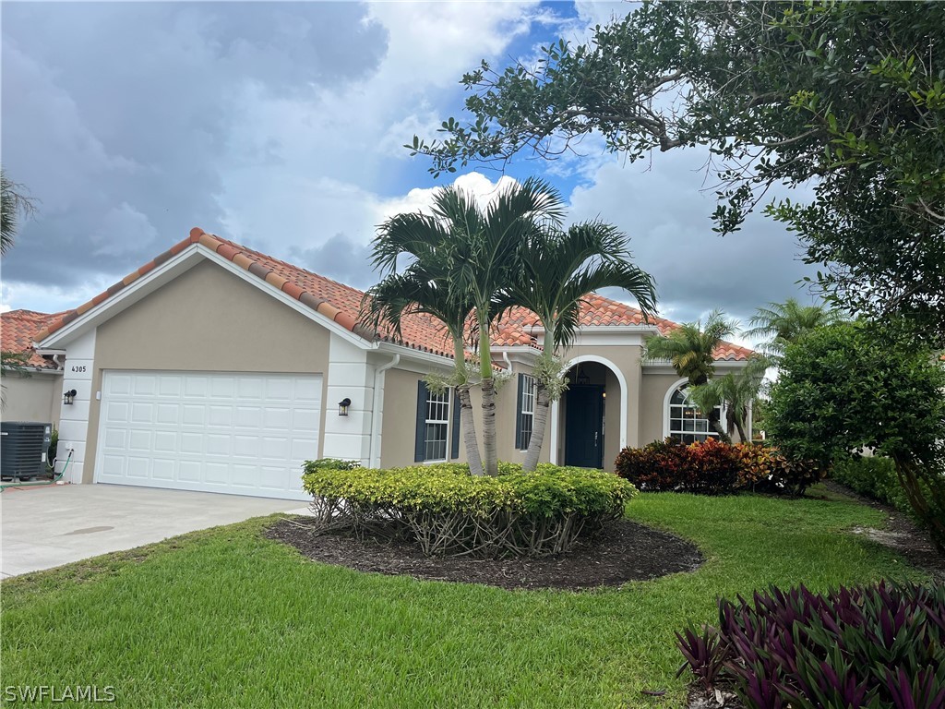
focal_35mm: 26
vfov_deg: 53.1
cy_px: 354
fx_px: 710
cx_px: 472
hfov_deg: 67.3
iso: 50
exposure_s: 1/2268
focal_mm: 5.1
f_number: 1.6
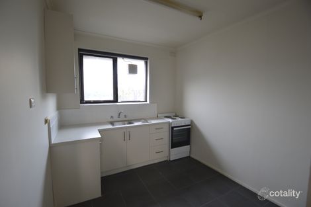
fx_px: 130
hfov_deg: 100.4
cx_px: 156
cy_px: 104
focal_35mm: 15
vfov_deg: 77.3
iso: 400
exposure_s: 1/30
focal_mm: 10
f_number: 3.5
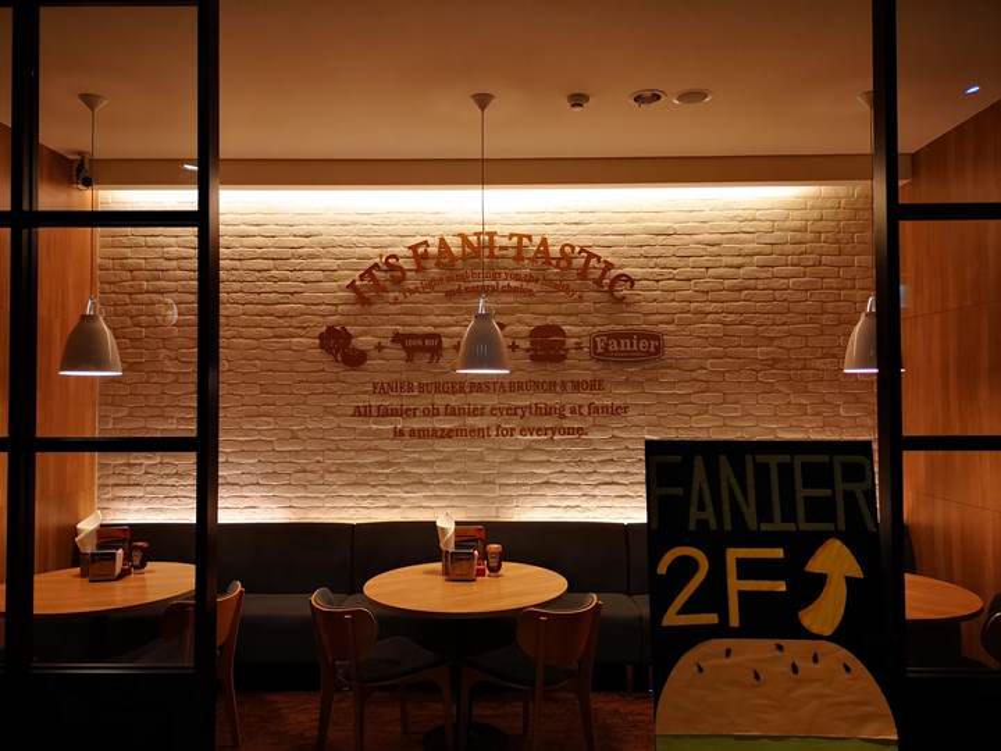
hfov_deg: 65.3
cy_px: 376
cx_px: 500
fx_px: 781
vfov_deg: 51.4
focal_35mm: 27
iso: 160
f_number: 1.8
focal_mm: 3.95
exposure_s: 1/60
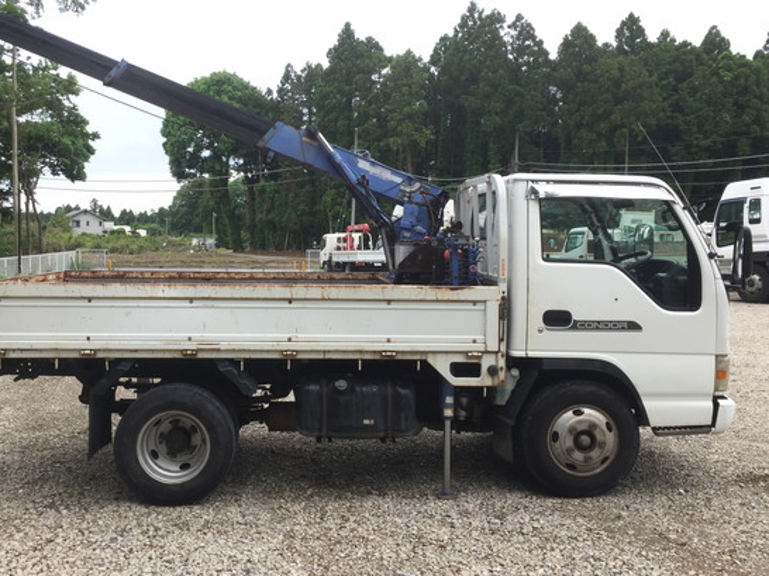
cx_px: 331
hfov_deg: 53.8
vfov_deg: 41.7
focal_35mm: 34
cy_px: 246
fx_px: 755
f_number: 2.2
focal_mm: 4.15
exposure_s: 1/670
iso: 32
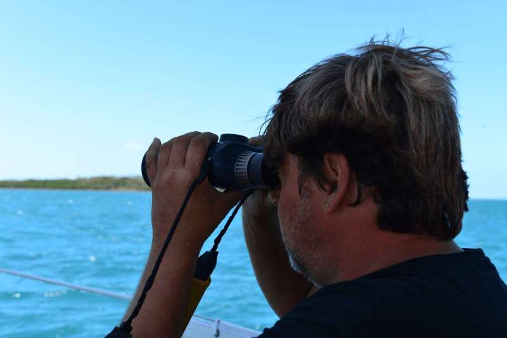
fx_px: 733
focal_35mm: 52
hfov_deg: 38.2
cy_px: 169
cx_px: 254
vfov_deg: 26.0
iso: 250
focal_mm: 52
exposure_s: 1/320
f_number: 9
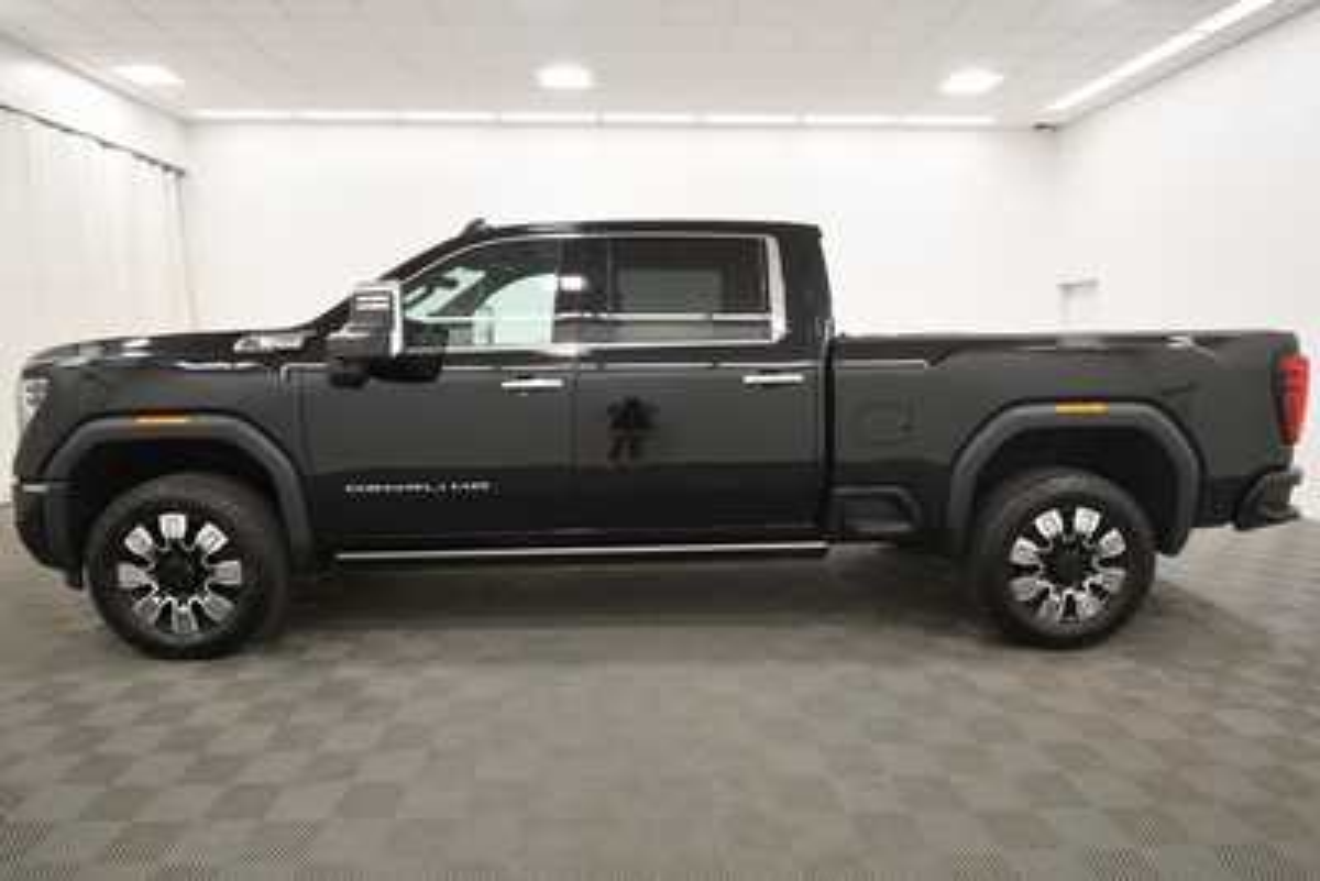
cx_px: 660
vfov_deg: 59.5
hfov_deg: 81.2
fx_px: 770
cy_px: 440
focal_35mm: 21
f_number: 5
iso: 900
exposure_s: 1/125
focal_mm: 14
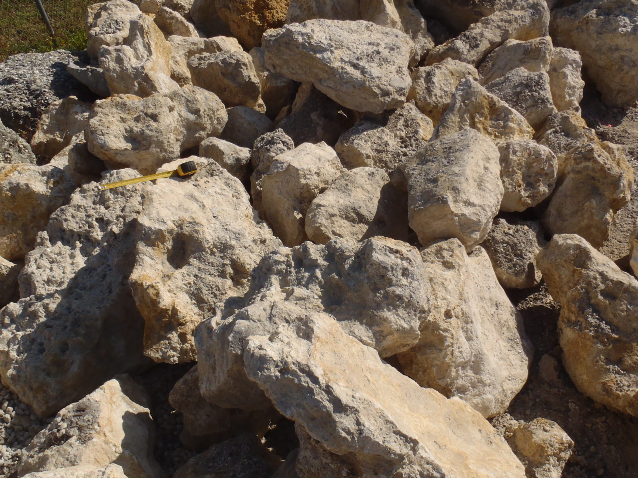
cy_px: 267
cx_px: 328
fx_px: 719
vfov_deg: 36.8
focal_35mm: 39
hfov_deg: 47.9
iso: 80
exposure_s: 1/1250
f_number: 3.9
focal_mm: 5
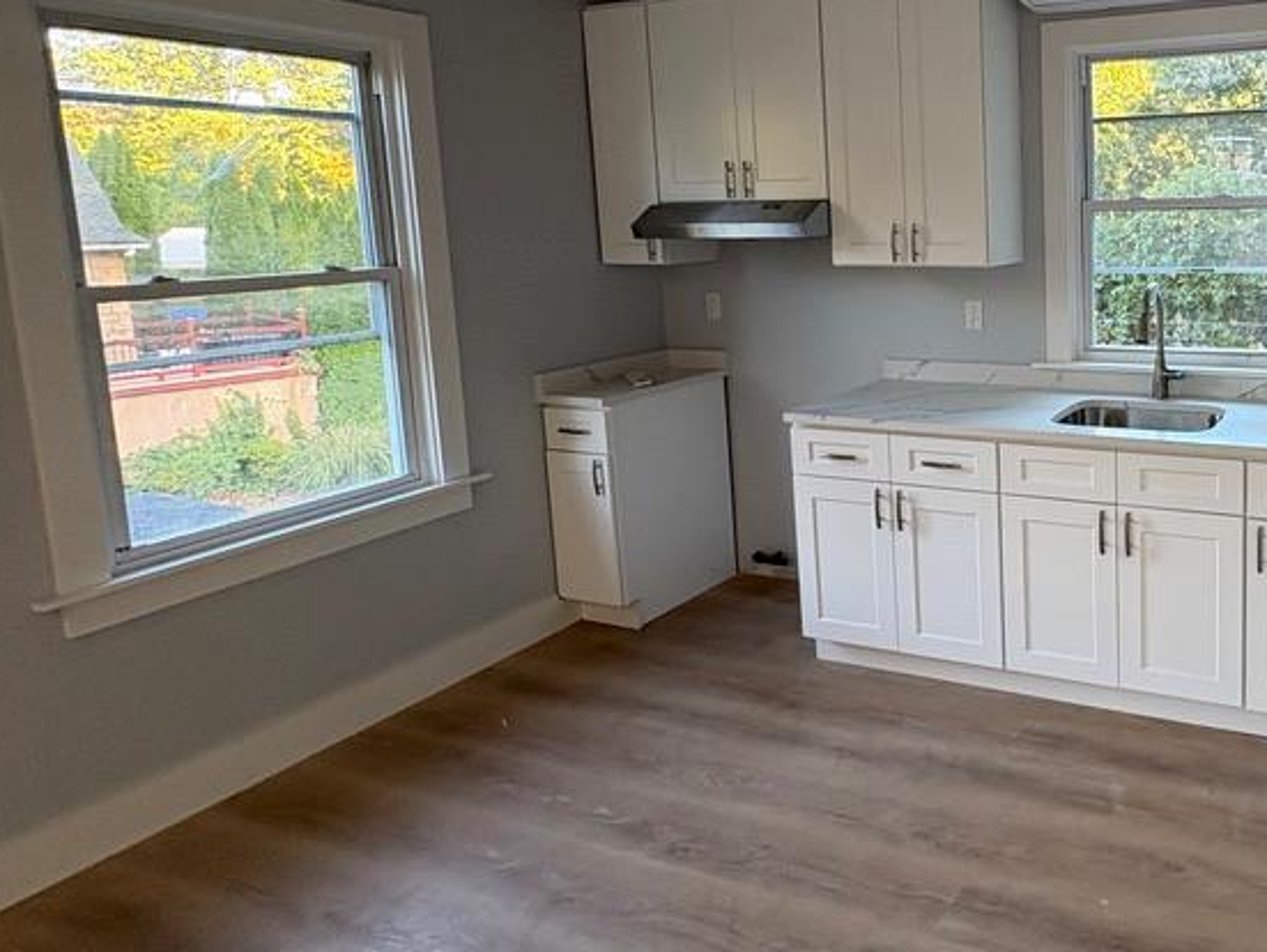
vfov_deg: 52.2
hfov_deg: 59.4
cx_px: 1090
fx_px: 952
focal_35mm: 26
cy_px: 327
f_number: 2.2
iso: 125
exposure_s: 1/60
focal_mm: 2.22
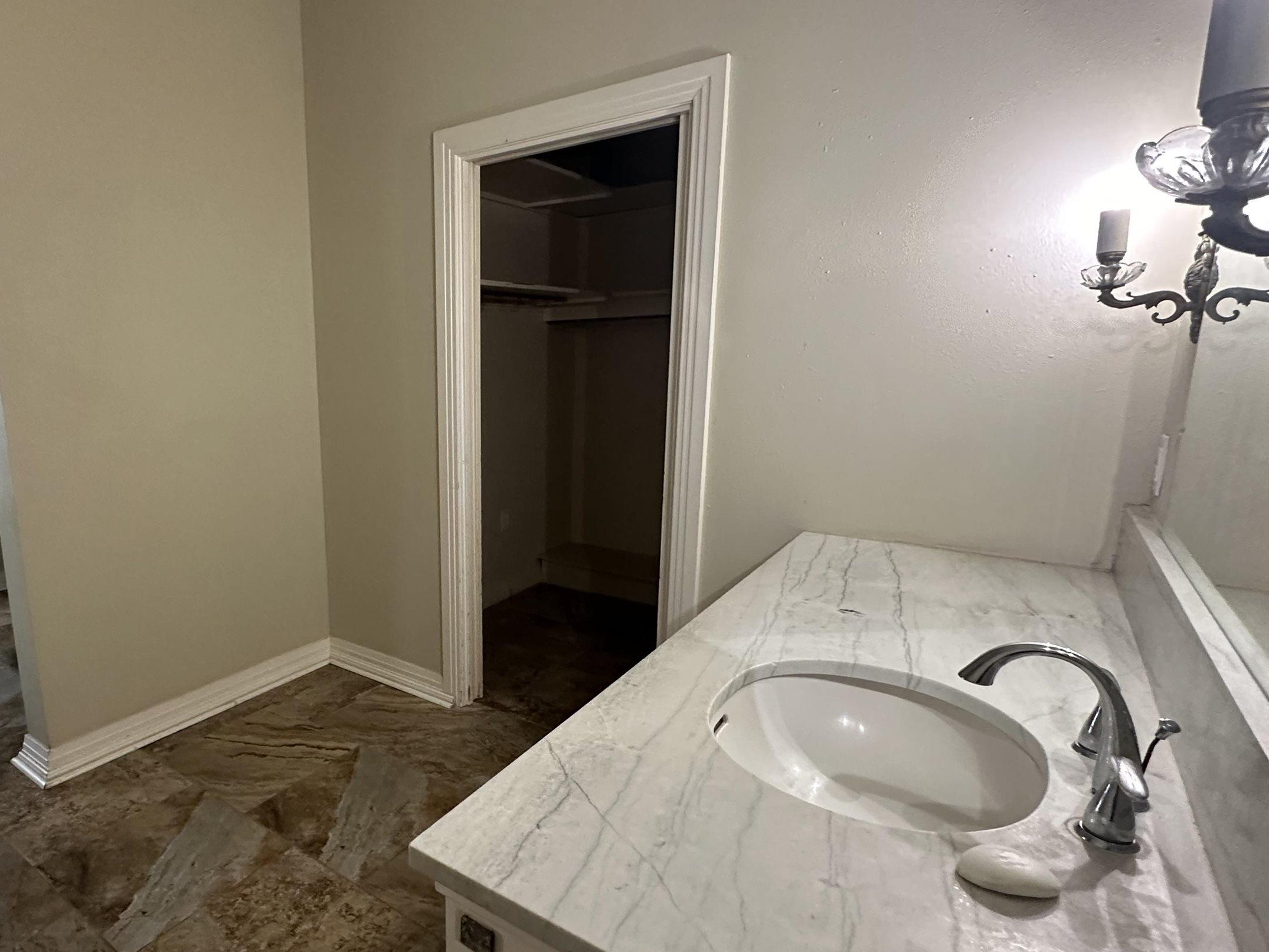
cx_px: 448
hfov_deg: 79.7
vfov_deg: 65.9
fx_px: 733
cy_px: 500
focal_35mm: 20
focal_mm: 2.22
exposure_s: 1/60
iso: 400
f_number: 2.2
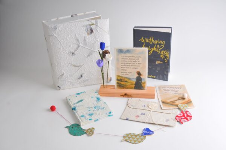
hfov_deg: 53.2
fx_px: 226
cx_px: 113
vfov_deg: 36.8
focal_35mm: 36
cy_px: 75
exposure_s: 1/200
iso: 250
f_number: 8
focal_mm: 24
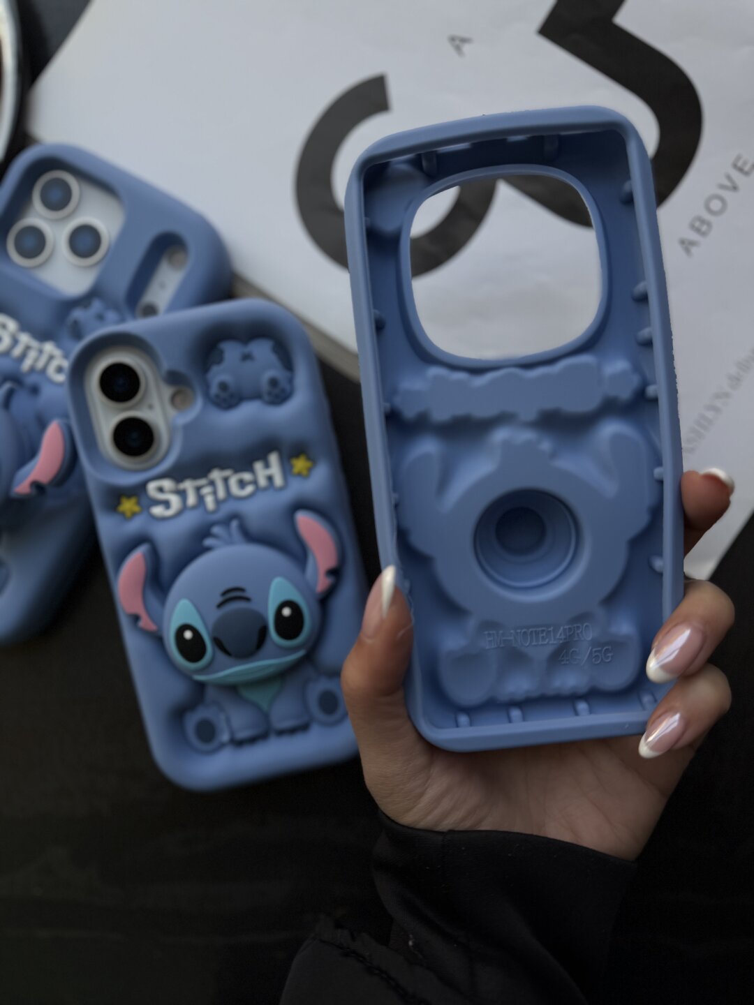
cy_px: 502
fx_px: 697
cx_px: 377
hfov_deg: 56.8
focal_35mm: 24
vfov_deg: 71.6
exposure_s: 1/868
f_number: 1.78
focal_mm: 6.76
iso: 80
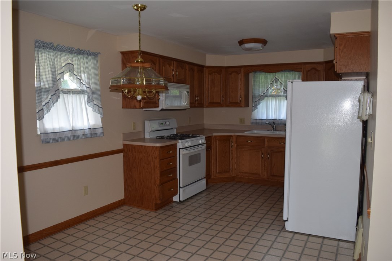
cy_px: 130
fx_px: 294
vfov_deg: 47.9
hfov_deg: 67.4
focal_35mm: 27
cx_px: 196
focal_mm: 18
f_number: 5
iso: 800
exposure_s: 1/100
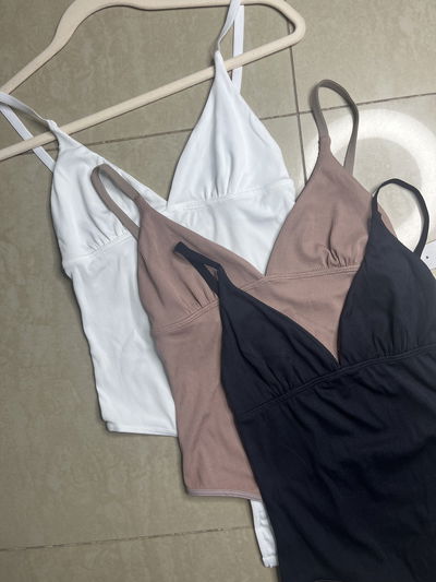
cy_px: 291
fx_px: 436
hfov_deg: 53.1
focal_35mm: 26
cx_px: 218
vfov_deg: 67.3
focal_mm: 5.1
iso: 40
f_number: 1.6
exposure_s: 1/100
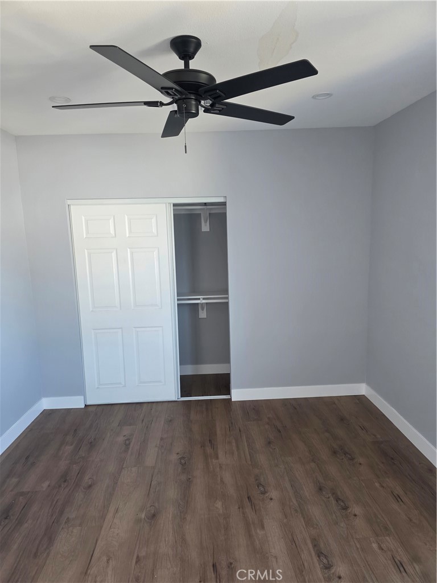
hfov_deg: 58.9
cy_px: 292
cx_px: 218
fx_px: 387
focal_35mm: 23
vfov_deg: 73.9
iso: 640
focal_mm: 6.3
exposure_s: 1/120
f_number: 1.7
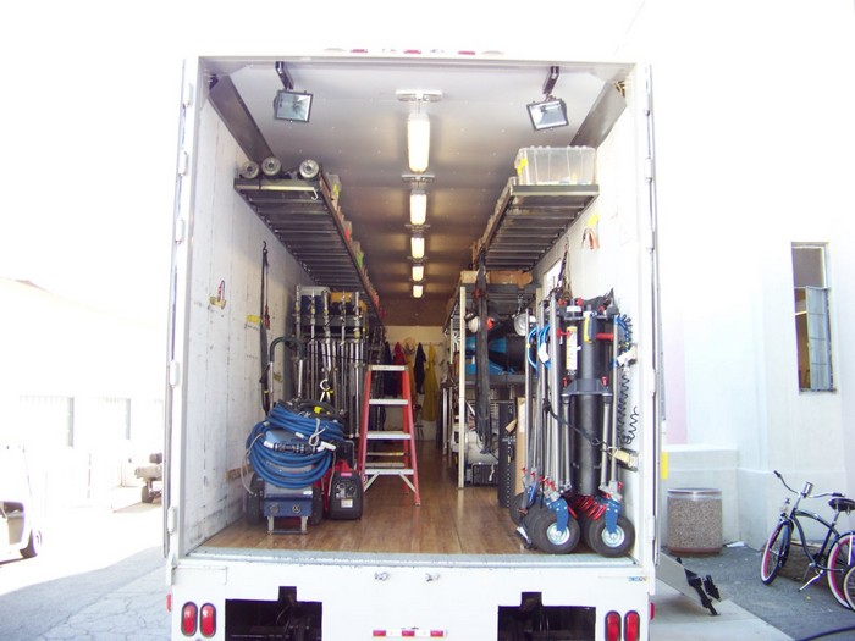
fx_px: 889
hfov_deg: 51.4
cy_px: 320
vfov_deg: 39.7
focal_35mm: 36
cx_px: 428
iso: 72
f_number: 2.8
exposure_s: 1/60
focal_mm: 5.85
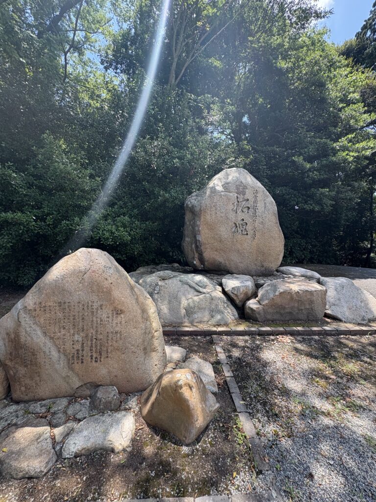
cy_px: 251
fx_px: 203
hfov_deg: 85.7
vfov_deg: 102.1
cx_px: 188
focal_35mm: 14
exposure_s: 1/325
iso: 40
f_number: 2.2
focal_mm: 2.22
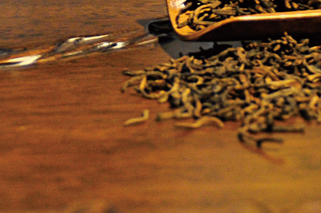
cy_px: -278
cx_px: 149
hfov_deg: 5.9
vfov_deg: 3.9
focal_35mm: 347
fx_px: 3091
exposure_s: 1/40
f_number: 4.8
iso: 720
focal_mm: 50
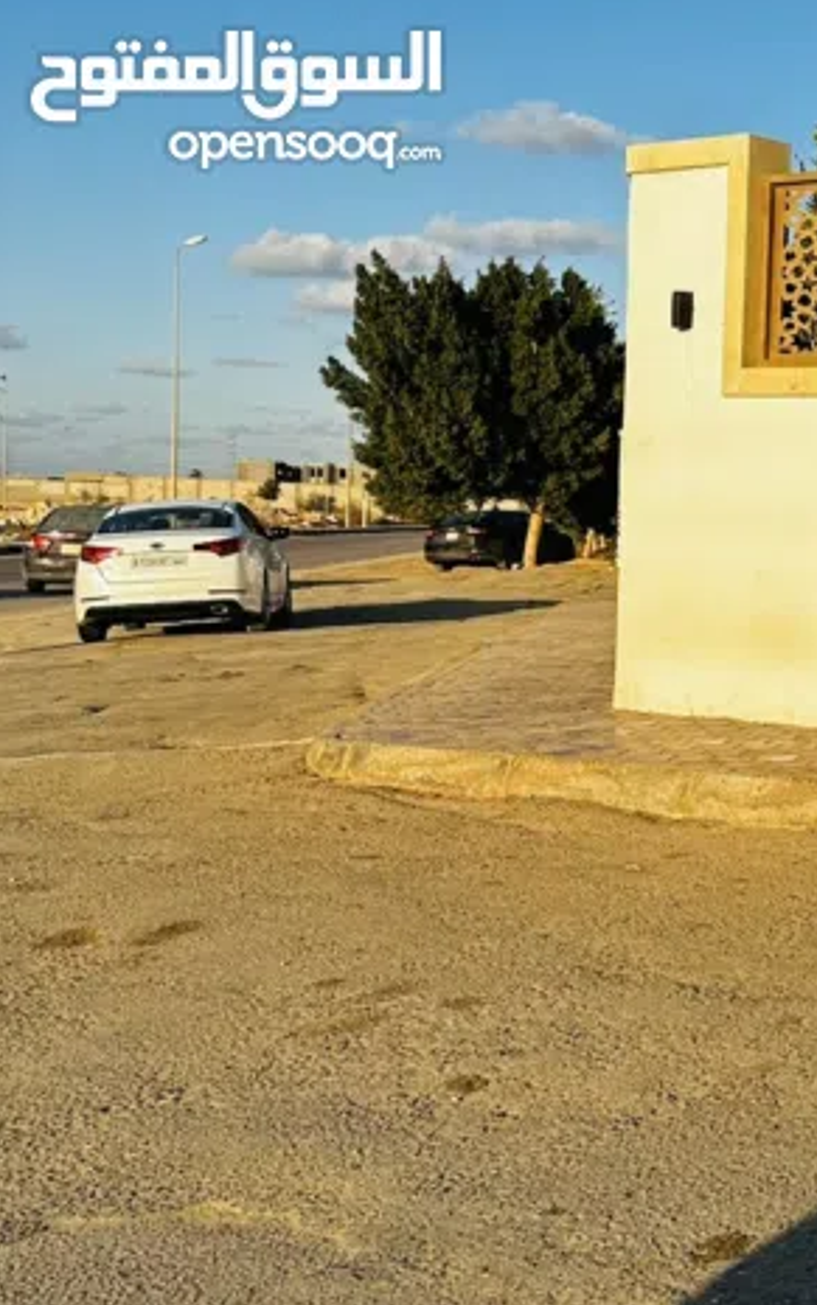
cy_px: 637
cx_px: 862
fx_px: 1246
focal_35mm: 35
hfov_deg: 32.6
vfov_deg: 55.3
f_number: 1.78
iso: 80
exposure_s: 1/5000
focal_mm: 6.86
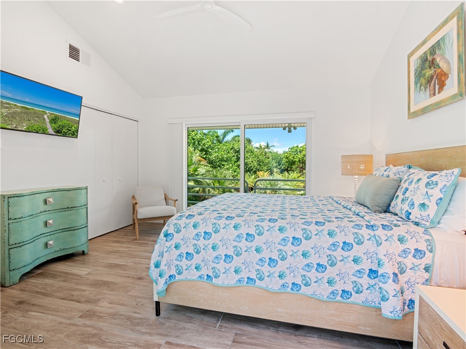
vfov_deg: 78.1
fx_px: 215
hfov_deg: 94.5
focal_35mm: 16
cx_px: 233
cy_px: 174
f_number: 7.1
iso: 200
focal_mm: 8
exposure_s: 1/8
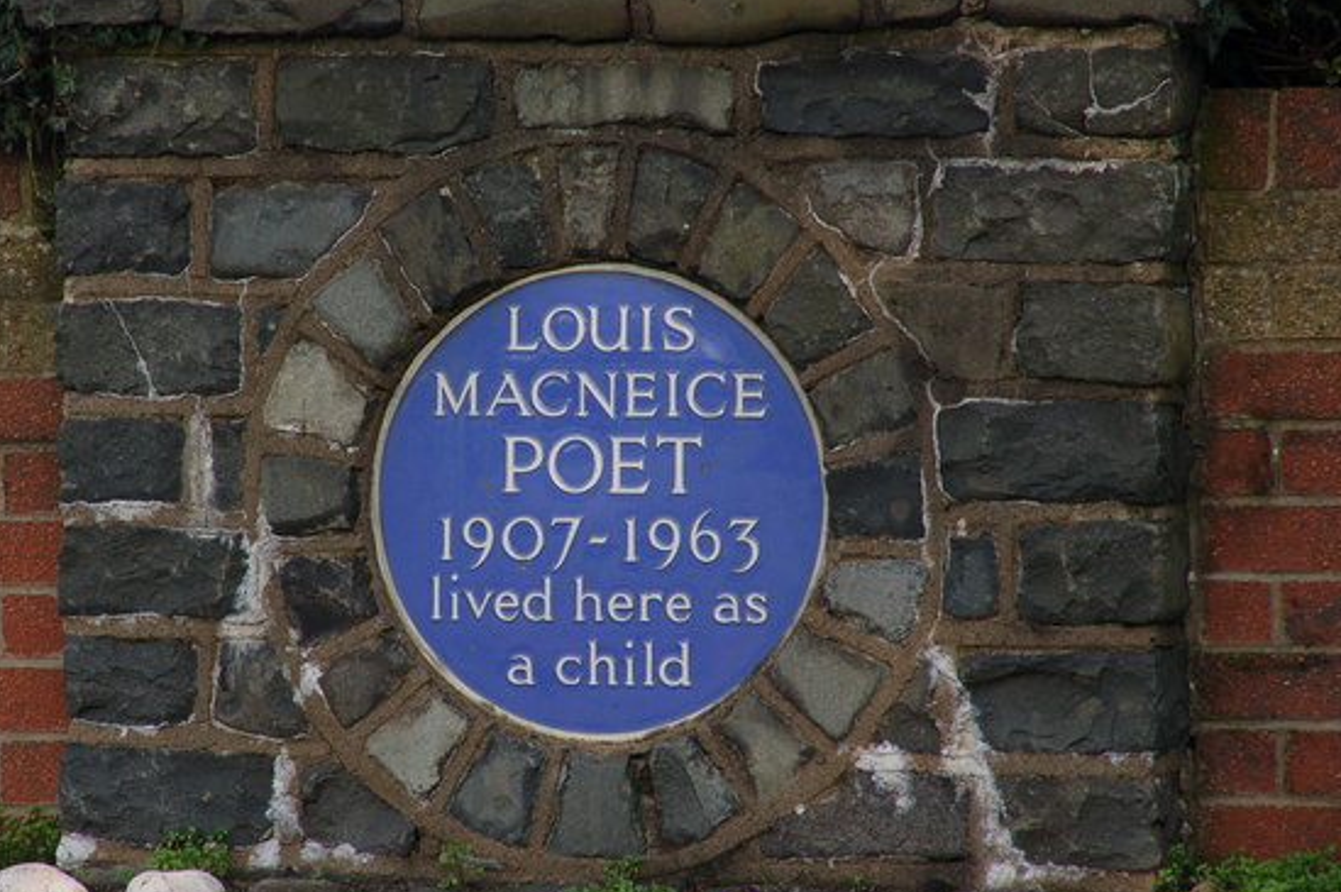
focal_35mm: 350
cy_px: 452
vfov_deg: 3.9
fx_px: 13026
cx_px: 564
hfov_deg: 5.9
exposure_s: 1/80
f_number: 8
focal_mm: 200
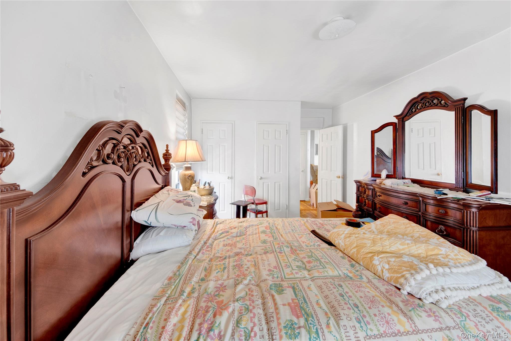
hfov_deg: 112.6
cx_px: 256
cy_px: 170
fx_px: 170
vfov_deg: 90.0
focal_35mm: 12
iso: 100
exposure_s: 2
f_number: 8
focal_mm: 8
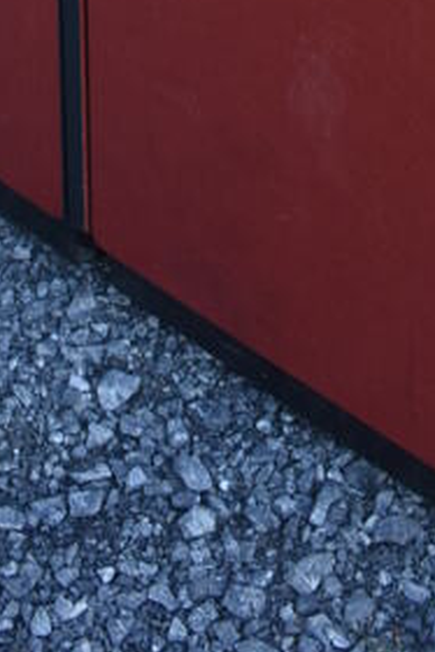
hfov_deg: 15.5
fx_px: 1593
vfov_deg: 19.8
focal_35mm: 88
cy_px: -350
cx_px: 333
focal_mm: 18
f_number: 5.6
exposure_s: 1/250
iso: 280
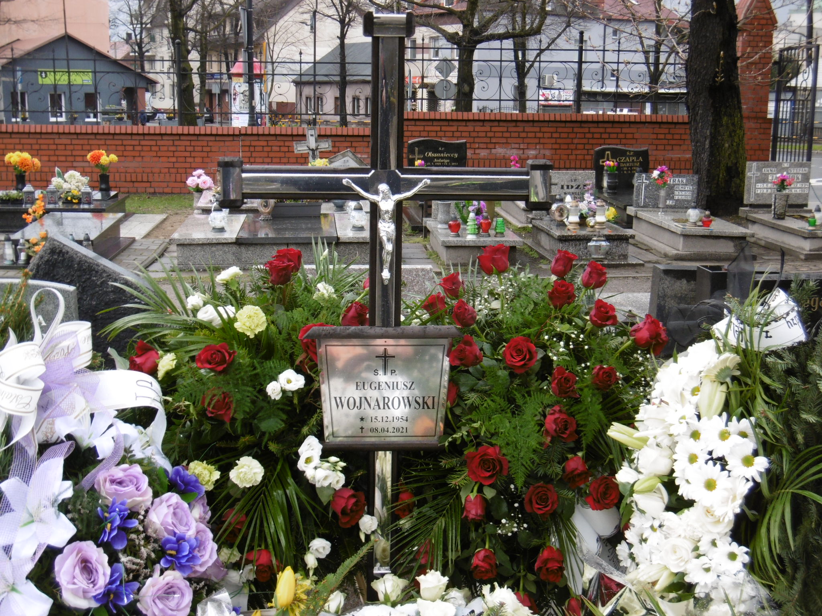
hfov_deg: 37.5
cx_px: 411
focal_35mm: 51
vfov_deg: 28.6
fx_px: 1211
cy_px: 308
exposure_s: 1/250
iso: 100
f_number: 4
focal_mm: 9.2
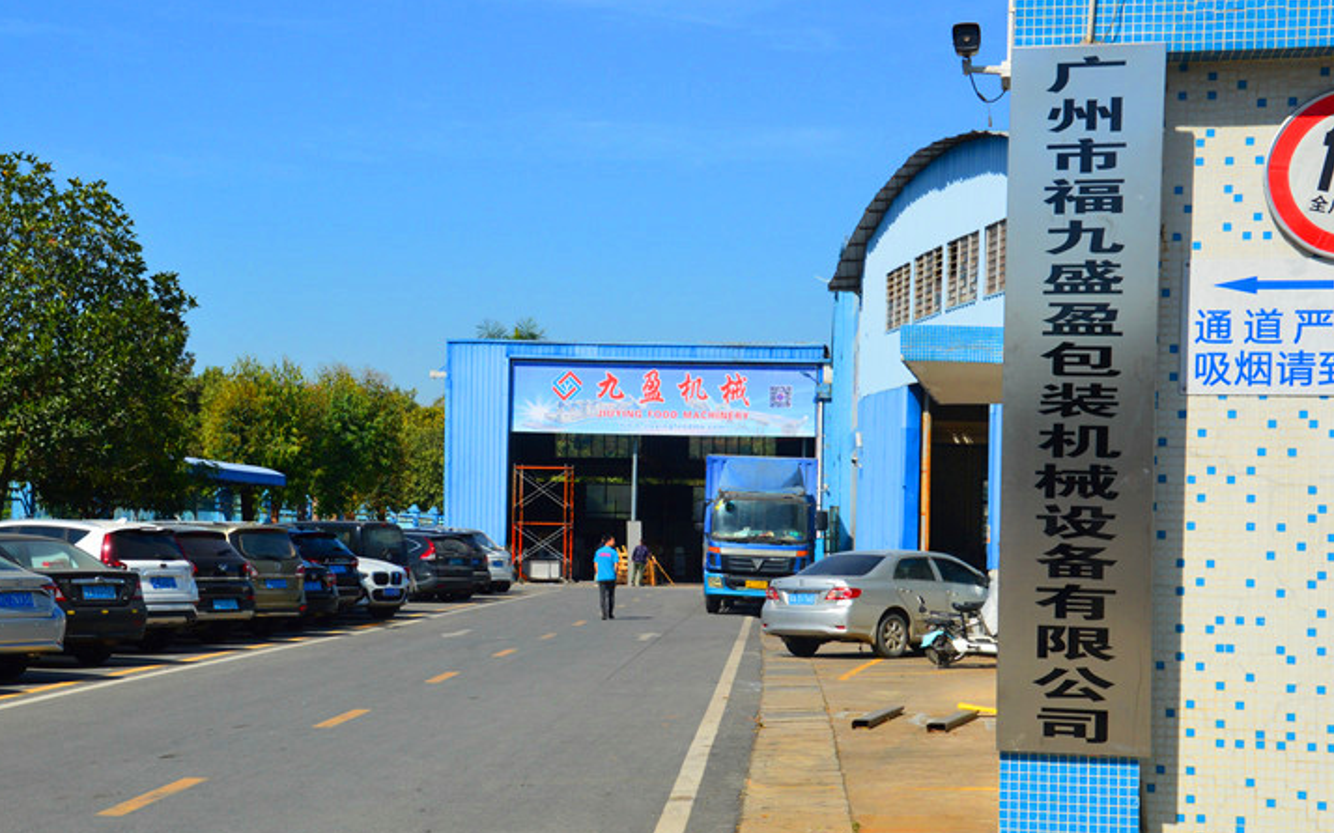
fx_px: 2363
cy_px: 488
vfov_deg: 20.0
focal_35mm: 65
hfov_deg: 31.5
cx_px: 602
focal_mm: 38
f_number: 11
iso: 360
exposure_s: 1/500
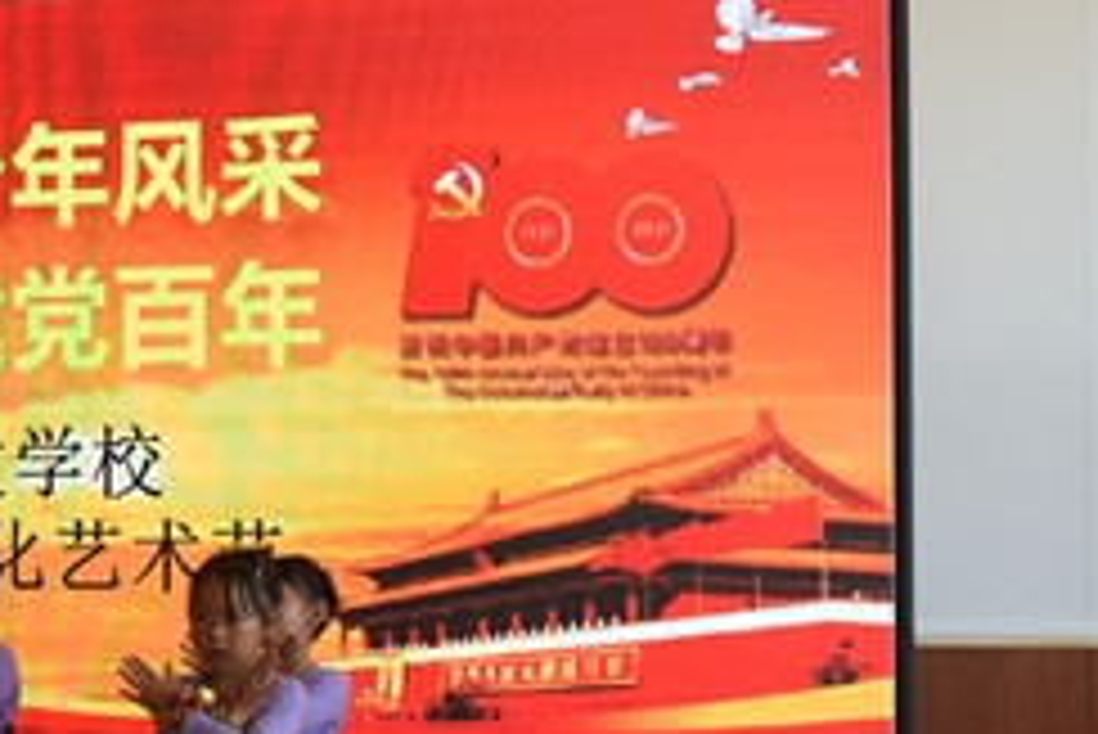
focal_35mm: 92
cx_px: -274
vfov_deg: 14.8
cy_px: 520
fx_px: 2808
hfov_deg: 20.5
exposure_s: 1/100
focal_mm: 22
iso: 400
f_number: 5
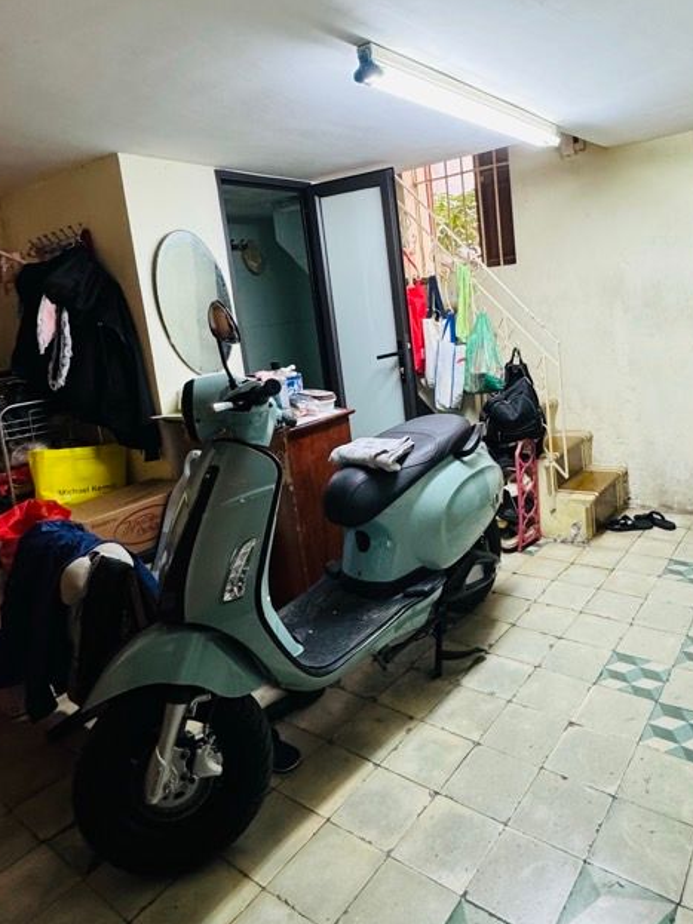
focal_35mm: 23
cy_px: 390
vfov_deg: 73.5
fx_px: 614
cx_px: 451
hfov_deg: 57.8
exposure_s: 1/100
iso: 250
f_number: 2.2
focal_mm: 2.22
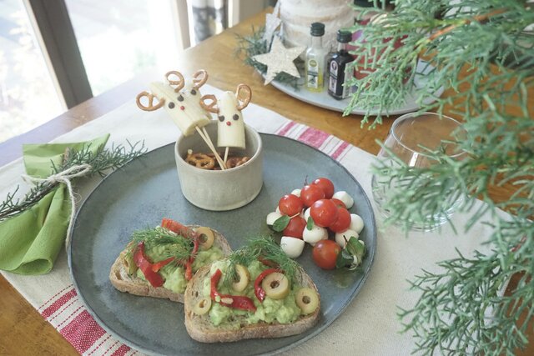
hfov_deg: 63.6
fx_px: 430
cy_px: 178
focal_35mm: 29
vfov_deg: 45.0
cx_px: 267
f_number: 8
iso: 8000
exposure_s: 1/250
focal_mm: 29
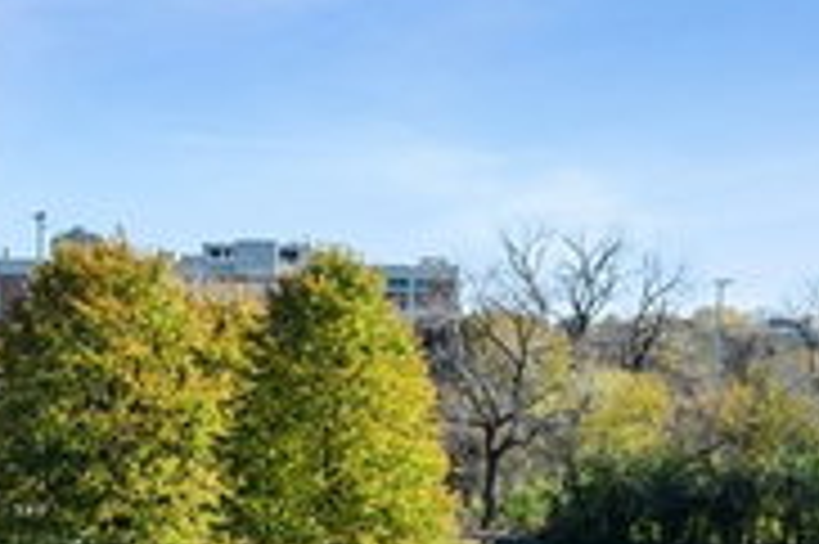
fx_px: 1348
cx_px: 364
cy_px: 333
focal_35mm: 59
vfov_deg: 22.8
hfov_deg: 33.8
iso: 250
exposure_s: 1/250
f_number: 9
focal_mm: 15
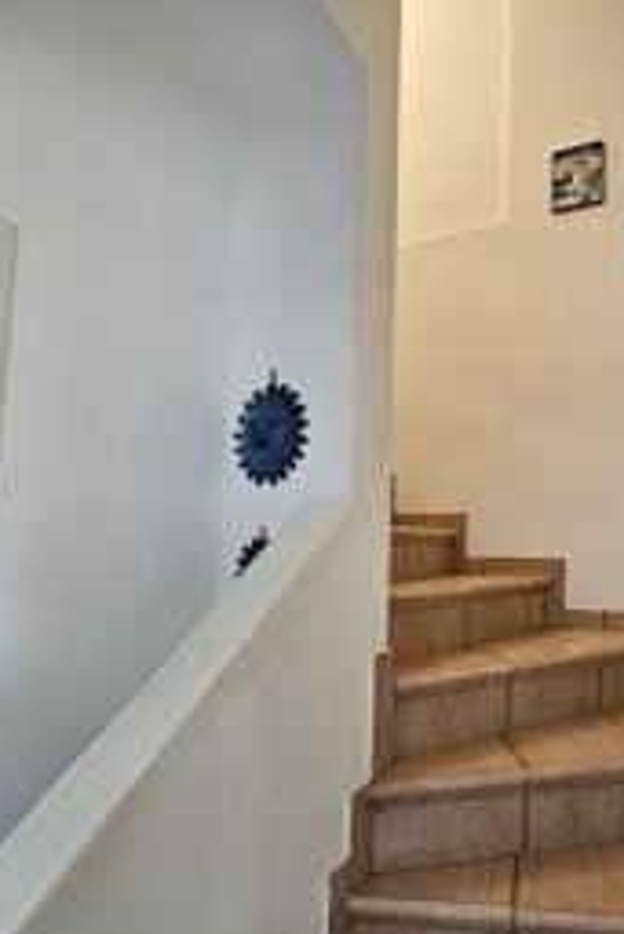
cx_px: 500
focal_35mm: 19
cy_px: 489
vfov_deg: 86.8
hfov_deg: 59.5
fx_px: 493
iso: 400
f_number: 2.2
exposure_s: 1/50
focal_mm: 2.2
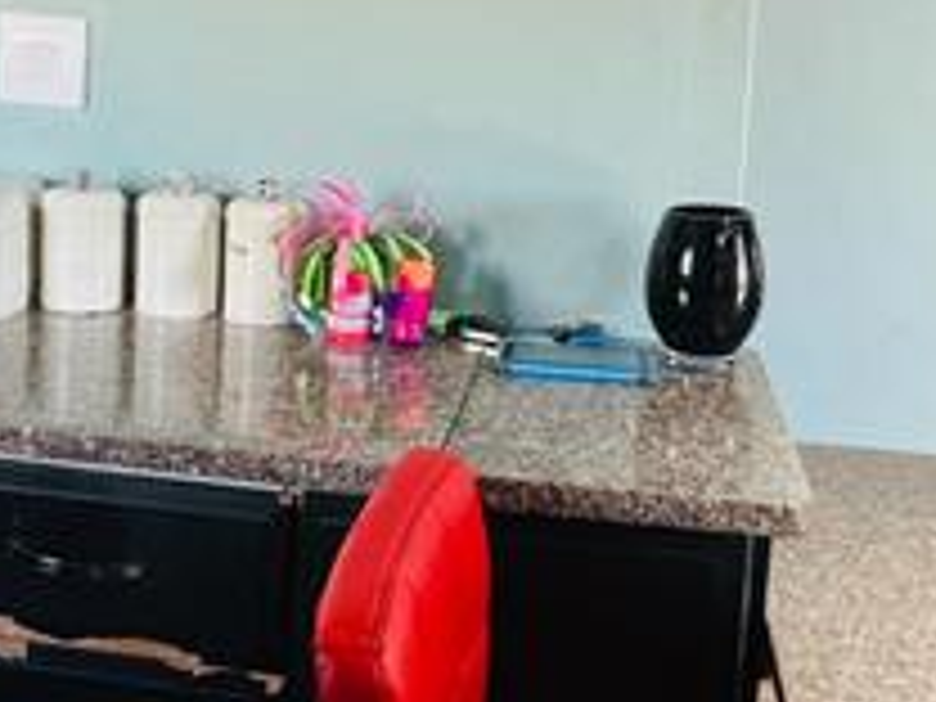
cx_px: 410
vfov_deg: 28.7
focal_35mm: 50
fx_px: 1352
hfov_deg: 38.1
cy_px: 184
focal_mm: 1.57
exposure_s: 1/50
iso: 200
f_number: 1.8
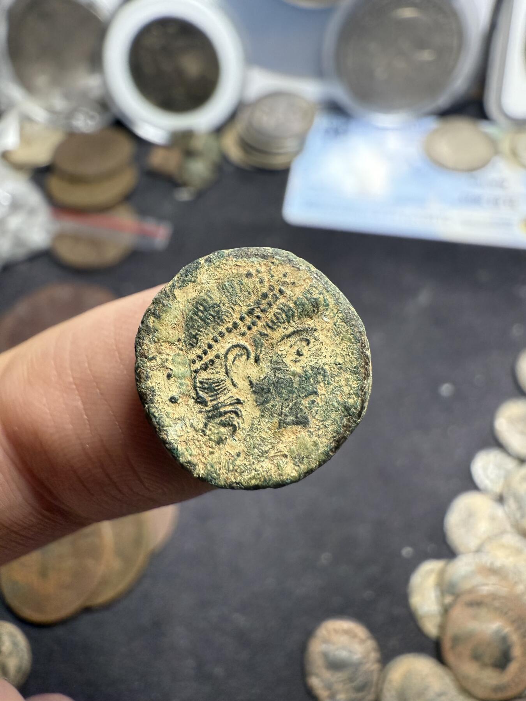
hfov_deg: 56.8
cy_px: 350
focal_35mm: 24
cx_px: 263
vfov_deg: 71.6
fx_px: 486
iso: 500
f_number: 2.2
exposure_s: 1/150
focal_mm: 2.22
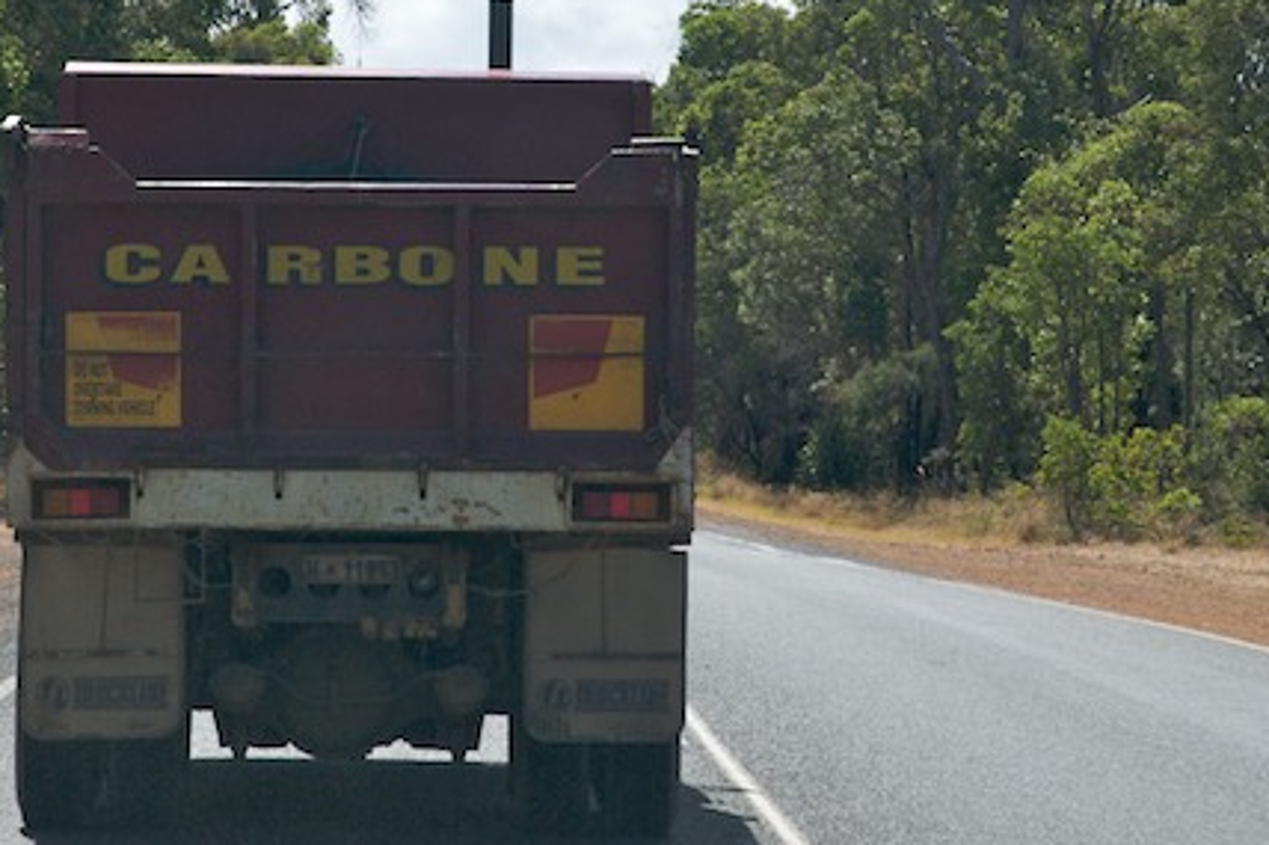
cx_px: 522
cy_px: 347
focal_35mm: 179
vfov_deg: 7.7
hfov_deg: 11.5
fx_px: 6296
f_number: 10
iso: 320
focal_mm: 85
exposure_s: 1/400
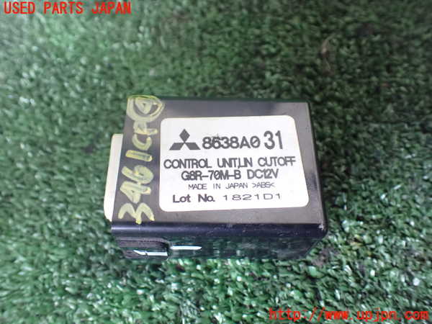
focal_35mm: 30
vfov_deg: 46.8
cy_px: 162
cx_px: 216
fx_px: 374
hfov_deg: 60.0
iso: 1250
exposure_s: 1/30
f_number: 2.3
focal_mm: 5.4
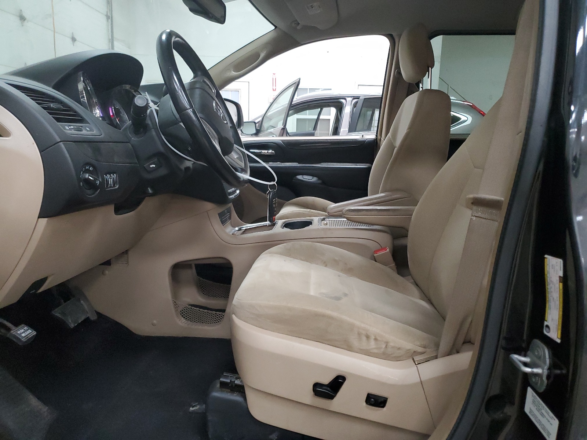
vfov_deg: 53.1
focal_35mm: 26
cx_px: 294
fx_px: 441
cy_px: 220
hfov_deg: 67.3
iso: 348
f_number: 1.5
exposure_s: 1/60.2
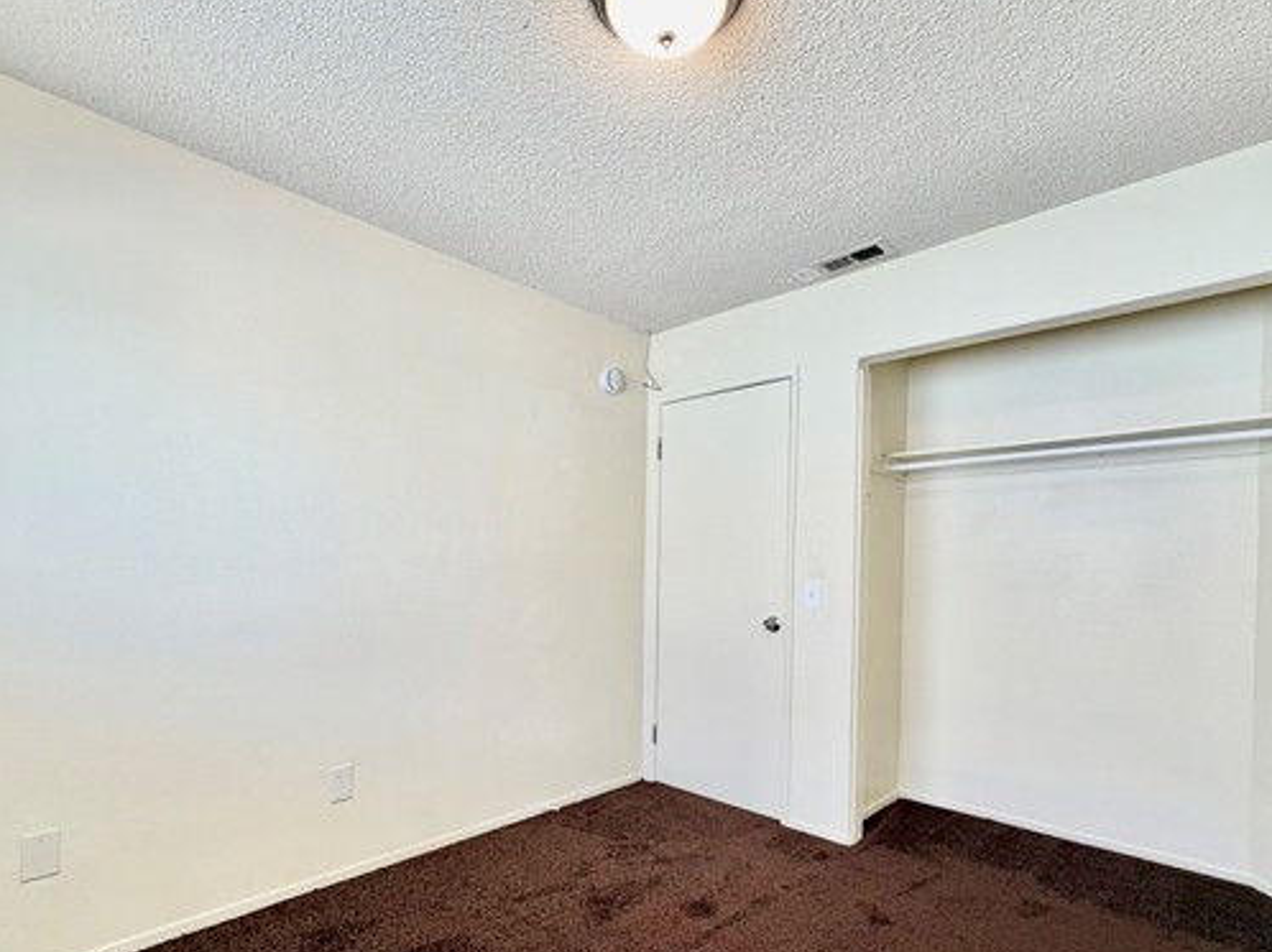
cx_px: 605
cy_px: 577
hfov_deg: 87.7
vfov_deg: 70.7
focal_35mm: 18
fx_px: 661
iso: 100
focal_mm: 2.22
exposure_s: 1/120
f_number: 2.2
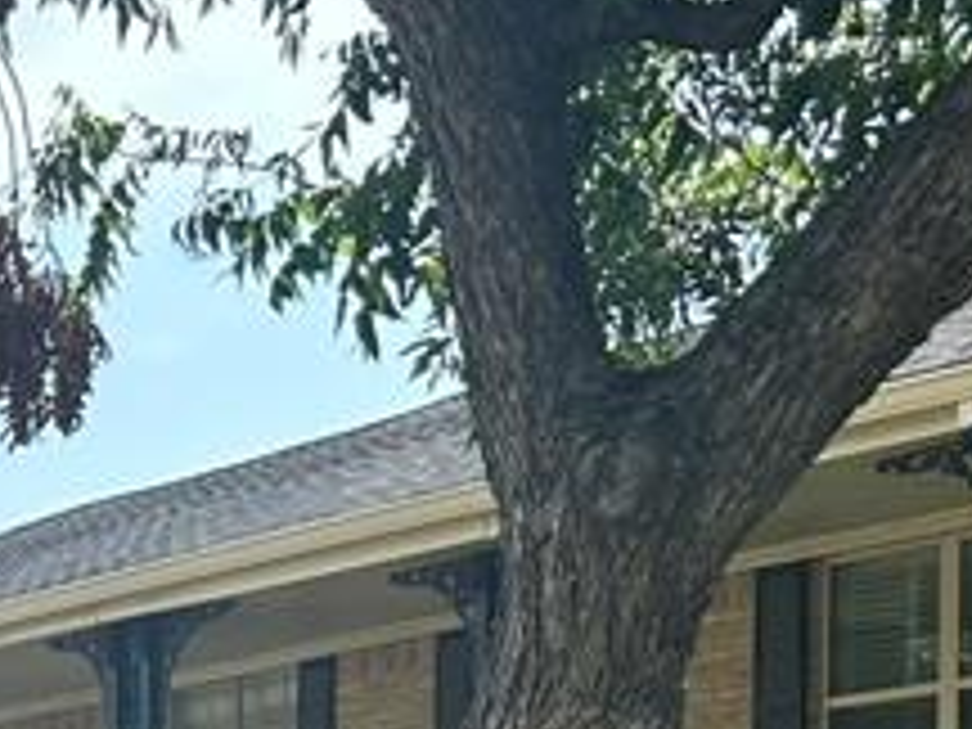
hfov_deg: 15.6
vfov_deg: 11.3
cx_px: -117
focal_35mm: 123
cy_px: 1264
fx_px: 3454
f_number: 1.5
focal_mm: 5.7
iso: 50
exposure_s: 1/3077
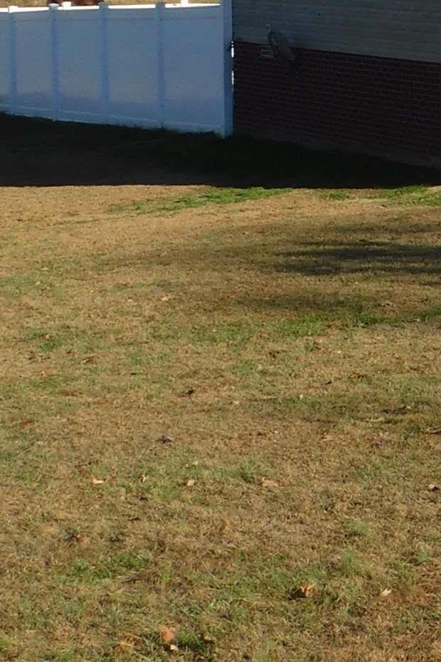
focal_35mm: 103
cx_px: 854
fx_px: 1894
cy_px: 7
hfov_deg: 12.0
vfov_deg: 19.3
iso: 125
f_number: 3.2
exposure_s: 1/1250
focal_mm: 5.3
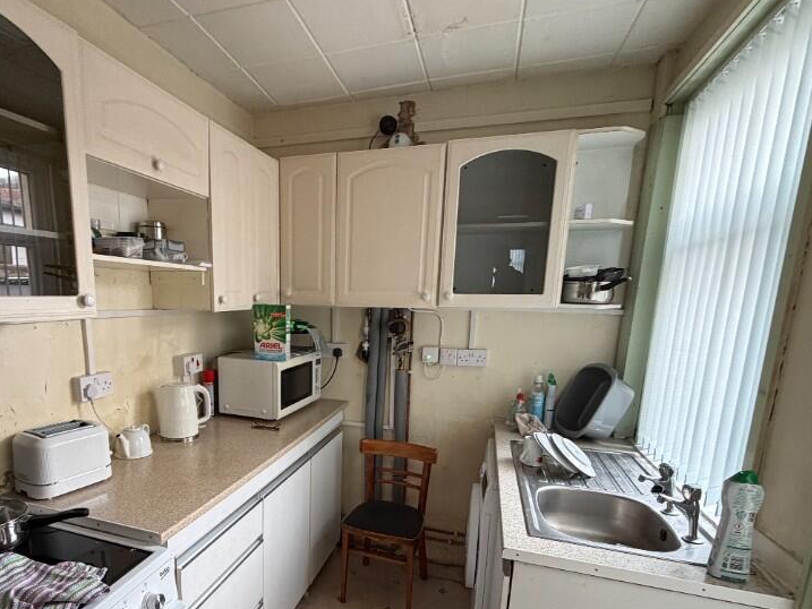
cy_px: 385
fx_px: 469
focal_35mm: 20
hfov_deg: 80.7
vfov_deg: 64.9
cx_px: 323
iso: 250
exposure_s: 1/50
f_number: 2.2
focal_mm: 2.22
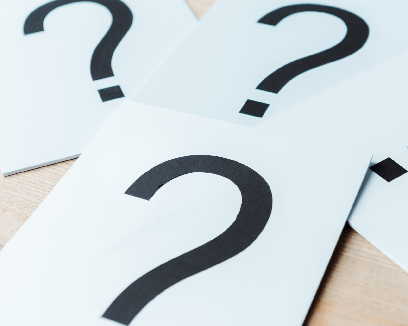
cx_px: 245
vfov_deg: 22.5
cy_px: 146
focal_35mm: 68
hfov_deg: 27.8
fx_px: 821
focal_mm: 48
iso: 250
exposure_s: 1/160
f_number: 3.5
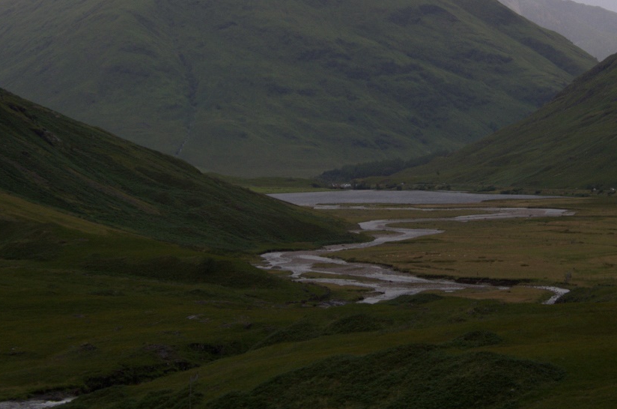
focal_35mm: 134
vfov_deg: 10.2
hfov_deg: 15.3
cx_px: 471
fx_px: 2292
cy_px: 157
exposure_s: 1/200
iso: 640
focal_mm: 46
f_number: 5
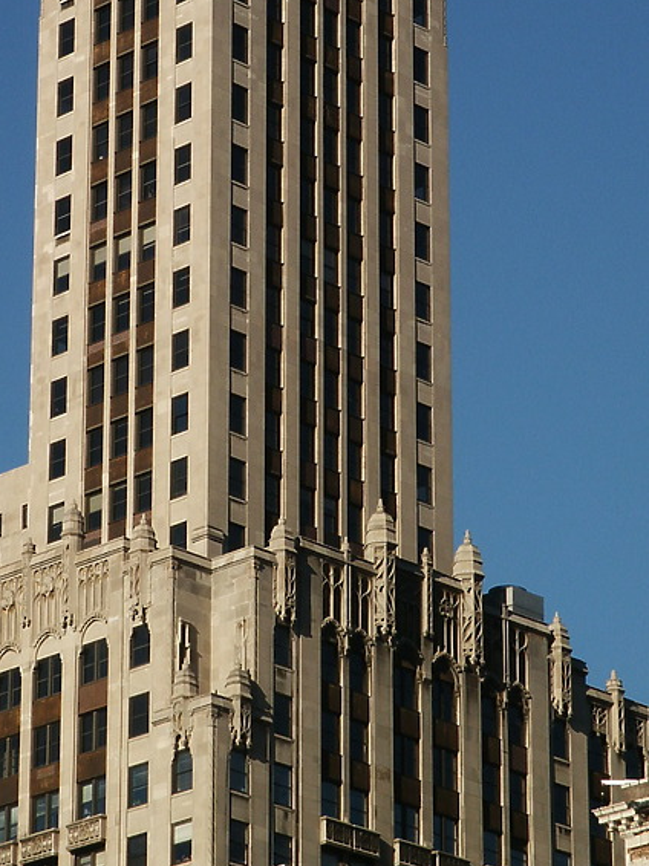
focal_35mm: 194
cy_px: 275
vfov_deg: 10.2
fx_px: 4853
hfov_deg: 7.6
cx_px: 223
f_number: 8
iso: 64
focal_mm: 24.91
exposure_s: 1/250
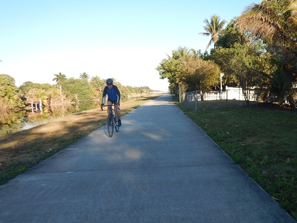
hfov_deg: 71.6
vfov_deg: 56.8
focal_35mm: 24
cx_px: 148
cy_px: 112
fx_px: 206
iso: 125
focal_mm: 4.3
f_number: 2.8
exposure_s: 1/640
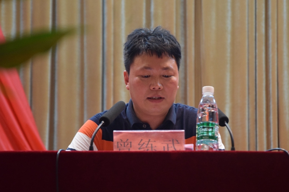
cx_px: 144
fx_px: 1108
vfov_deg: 9.9
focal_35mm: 138
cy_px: 96
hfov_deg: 14.9
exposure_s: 1/15
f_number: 5.6
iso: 1600
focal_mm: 92
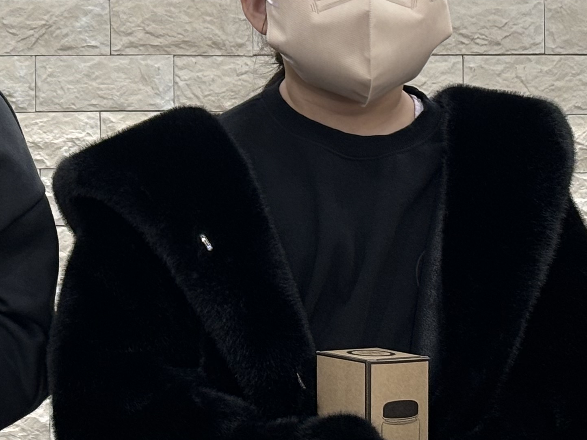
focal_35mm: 145
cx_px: 7
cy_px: -59
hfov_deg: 13.4
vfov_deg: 10.1
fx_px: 2458
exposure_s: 1/60
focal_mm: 5.96
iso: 50
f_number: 1.6
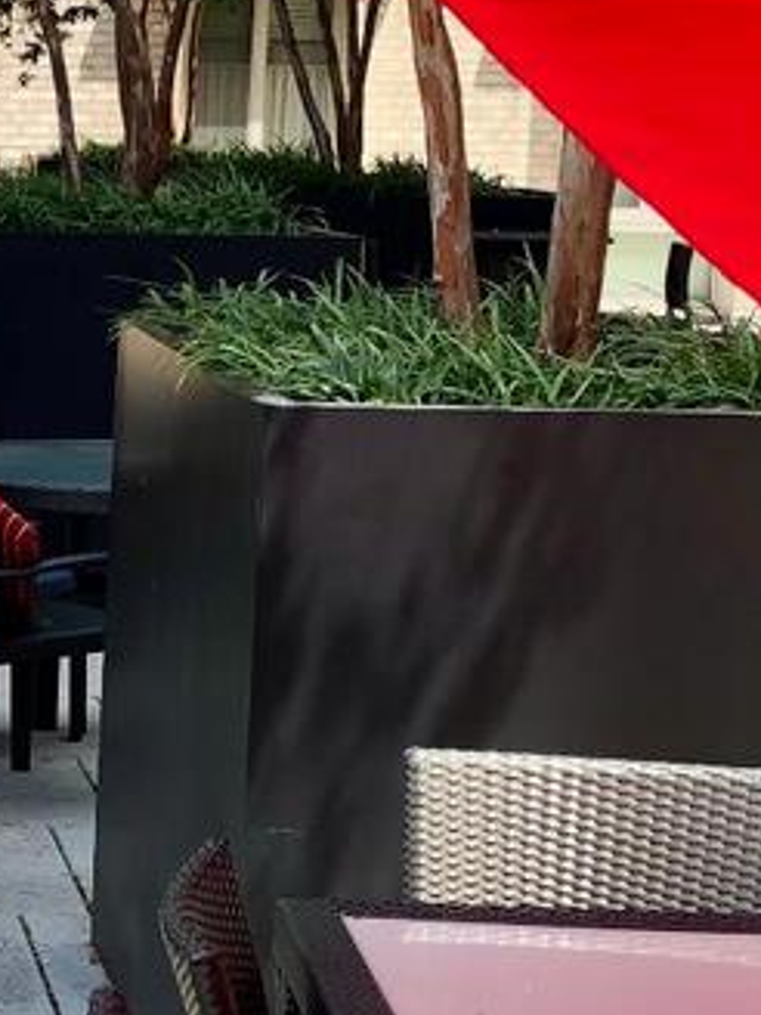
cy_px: 733
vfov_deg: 16.0
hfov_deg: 11.6
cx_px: -294
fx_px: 3605
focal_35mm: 123
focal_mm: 4
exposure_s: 1/264
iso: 20
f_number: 1.8
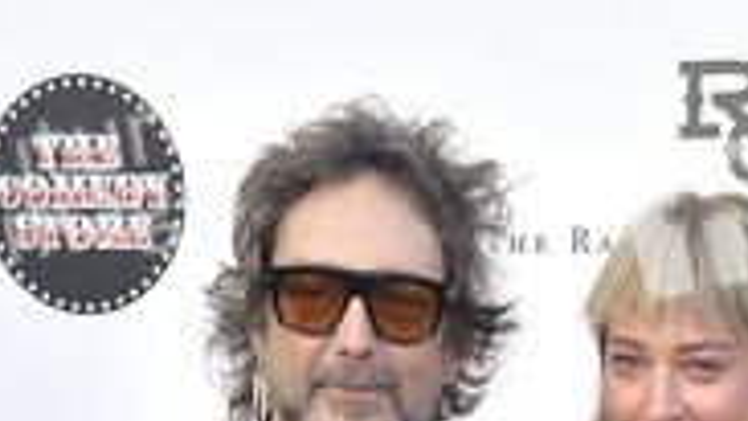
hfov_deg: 24.4
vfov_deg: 12.4
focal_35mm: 87
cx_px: 464
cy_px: 813
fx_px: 1726
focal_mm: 38
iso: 500
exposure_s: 1/250
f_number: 6.3
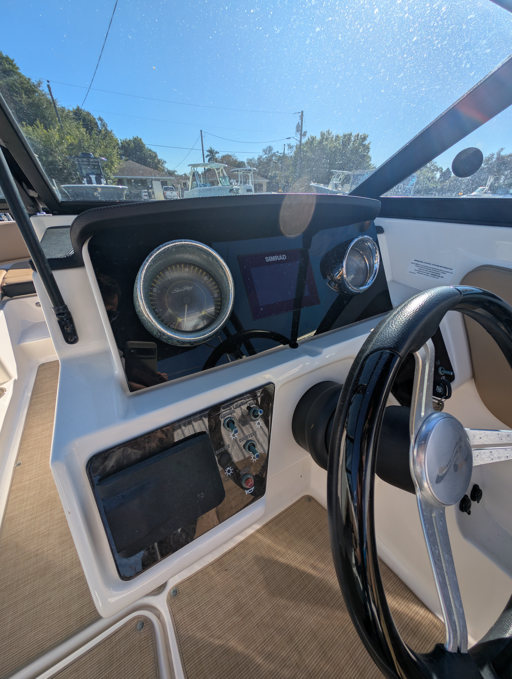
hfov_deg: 94.6
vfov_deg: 110.5
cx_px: 256
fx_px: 236
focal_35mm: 12
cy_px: 340
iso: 40
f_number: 1.95
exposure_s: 1/1887
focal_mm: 2.23
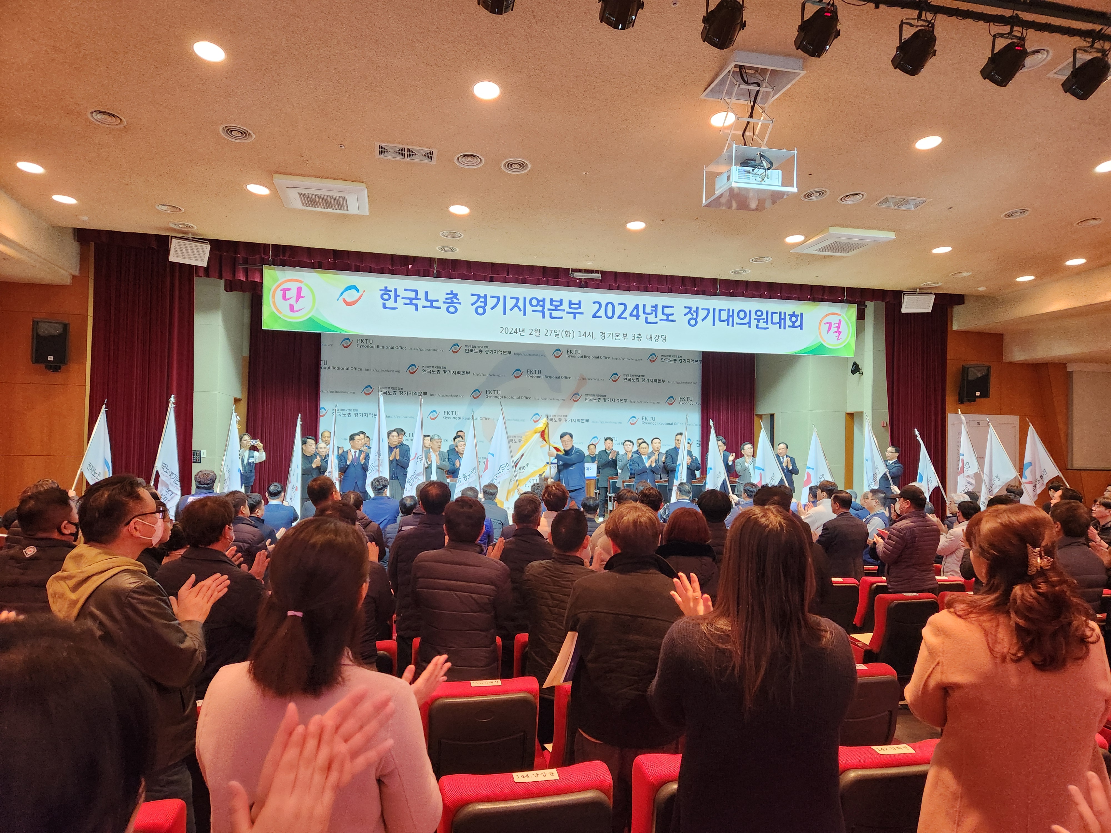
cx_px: 556
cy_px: 416
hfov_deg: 73.9
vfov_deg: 58.9
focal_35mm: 23
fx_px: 738
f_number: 1.8
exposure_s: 1/120
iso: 640
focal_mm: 5.4
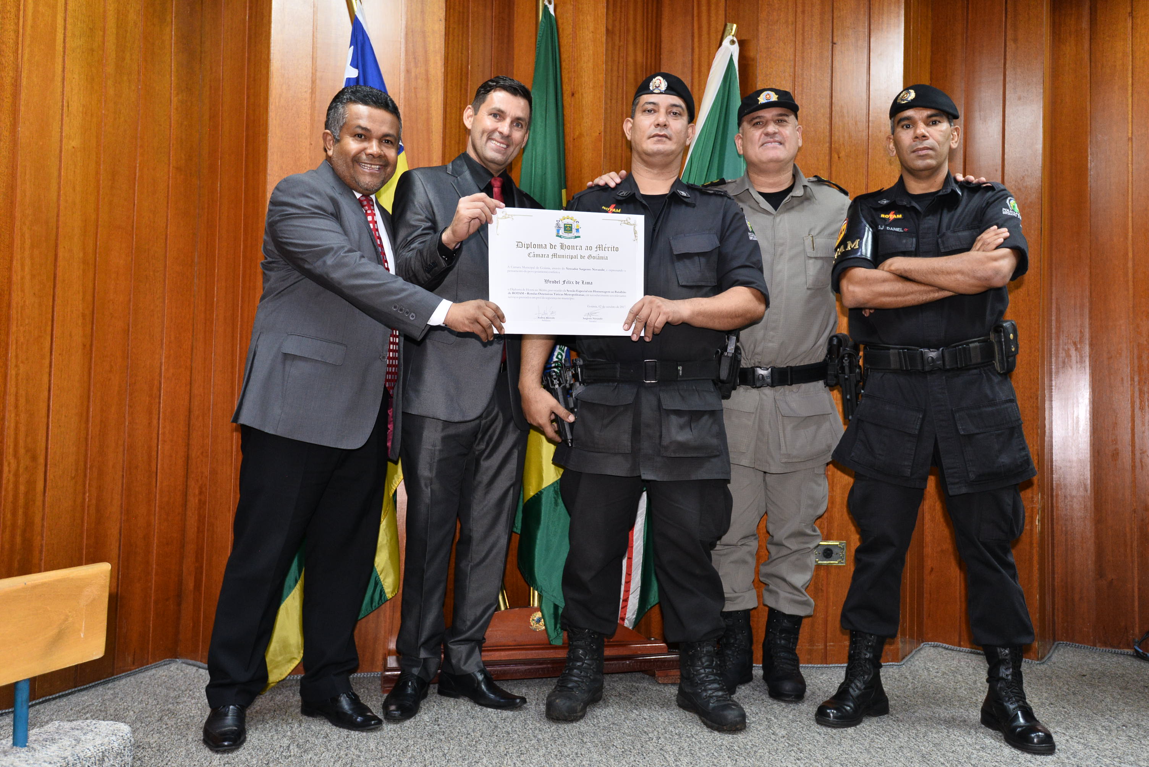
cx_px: 574
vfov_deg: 43.6
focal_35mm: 30
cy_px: 384
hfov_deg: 61.9
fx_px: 958
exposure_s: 1/60
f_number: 4.5
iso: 1250
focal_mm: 30
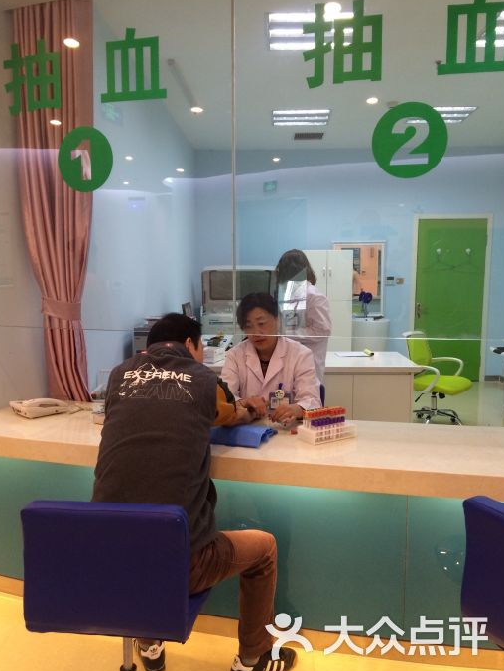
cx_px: 253
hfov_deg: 46.8
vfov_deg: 60.0
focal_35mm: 30
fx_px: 582
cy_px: 341
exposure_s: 1/30
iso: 100
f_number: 2.2
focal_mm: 4.15
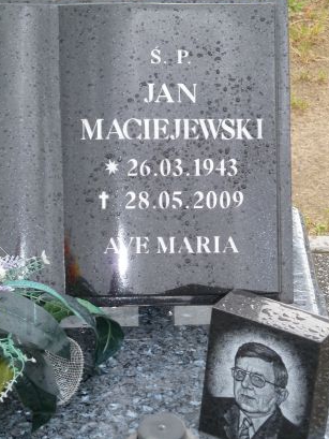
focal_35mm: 122
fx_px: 1545
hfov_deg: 12.2
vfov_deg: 16.1
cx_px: 185
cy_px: 230
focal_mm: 17
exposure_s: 1/40
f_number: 4.3
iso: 160
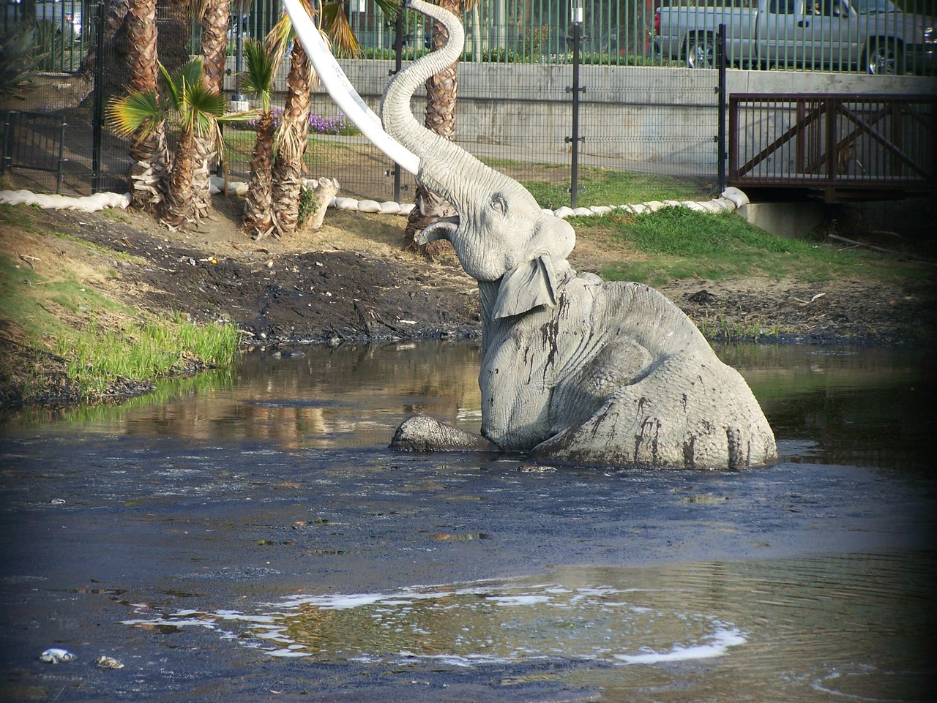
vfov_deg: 8.8
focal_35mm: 169
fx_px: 4576
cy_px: 352
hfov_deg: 11.7
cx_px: 468
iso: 80
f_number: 3.2
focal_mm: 28
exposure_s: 1/320
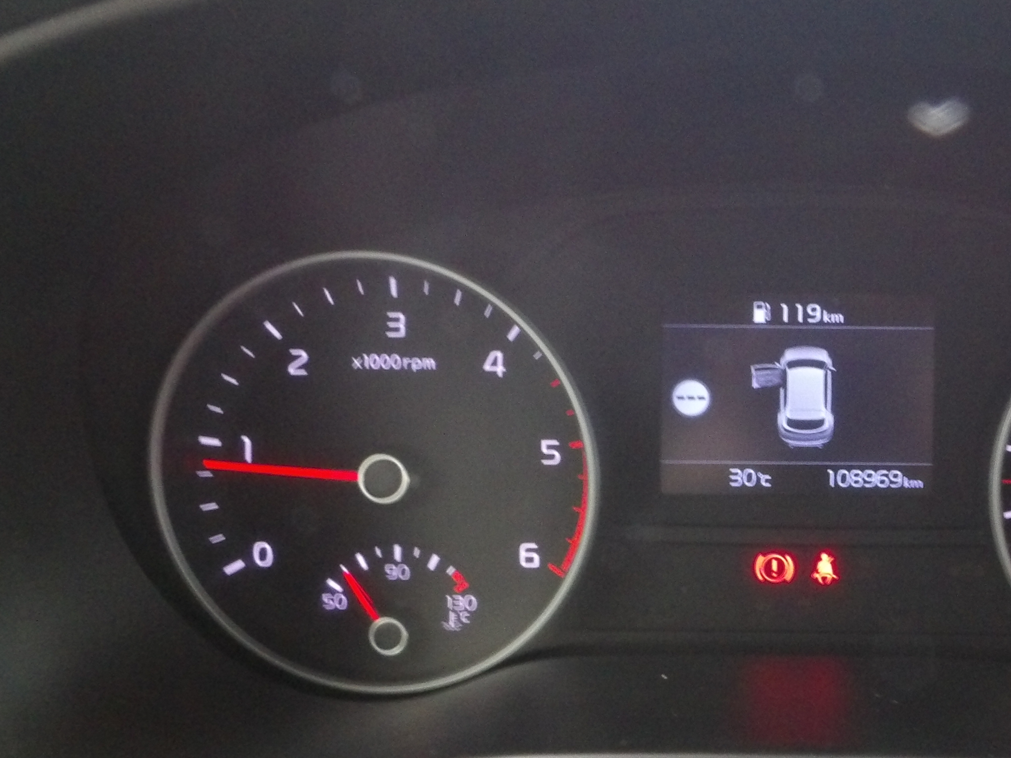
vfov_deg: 33.5
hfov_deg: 41.9
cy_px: 459
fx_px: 1256
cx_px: 812
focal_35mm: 43
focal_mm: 4.3
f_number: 4.1
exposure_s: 1/15
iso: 467
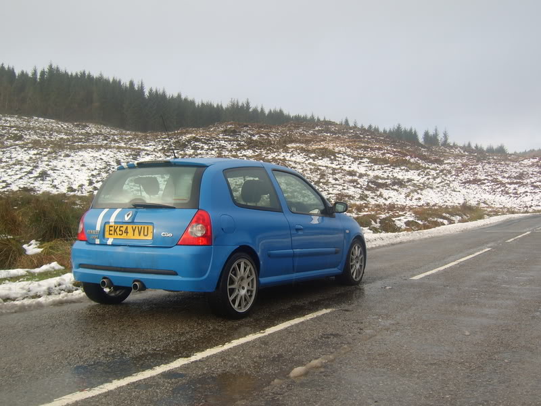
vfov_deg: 45.4
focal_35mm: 31
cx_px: 270
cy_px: 203
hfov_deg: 58.4
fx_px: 484
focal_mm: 8.13
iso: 50
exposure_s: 1/114
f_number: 4
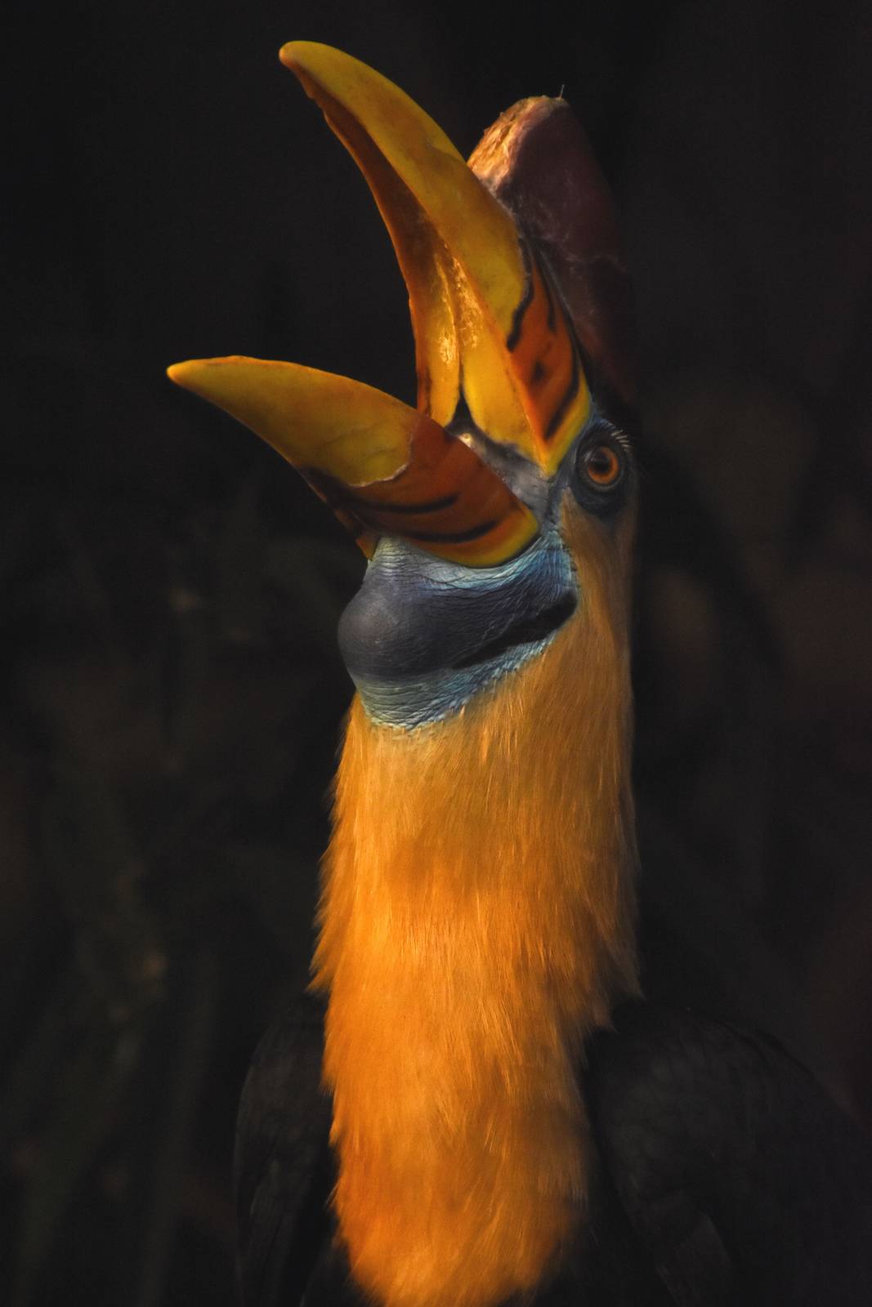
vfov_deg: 4.6
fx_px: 16345
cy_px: 654
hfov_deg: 3.1
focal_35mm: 450
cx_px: 436
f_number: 6.3
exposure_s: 1/800
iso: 2000
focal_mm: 300
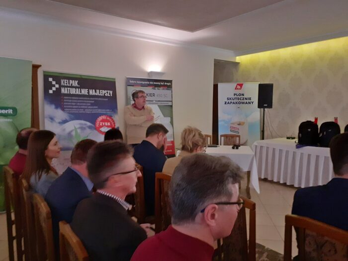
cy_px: 130
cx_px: 174
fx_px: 271
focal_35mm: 27
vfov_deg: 51.4
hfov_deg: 65.3
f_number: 1.9
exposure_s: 1/20
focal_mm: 3.6
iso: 500
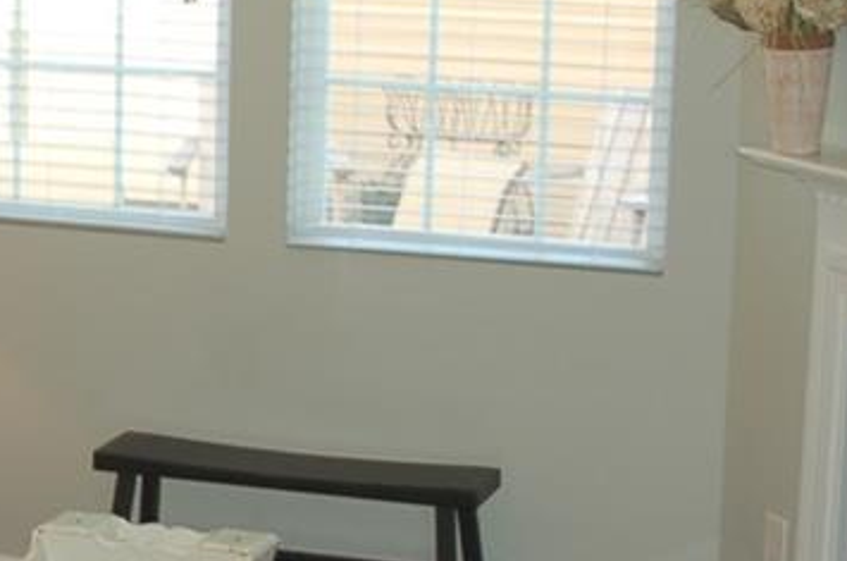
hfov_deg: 16.5
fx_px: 2840
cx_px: -38
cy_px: 320
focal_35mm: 121
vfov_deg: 11.3
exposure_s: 1/60
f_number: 4
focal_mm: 28
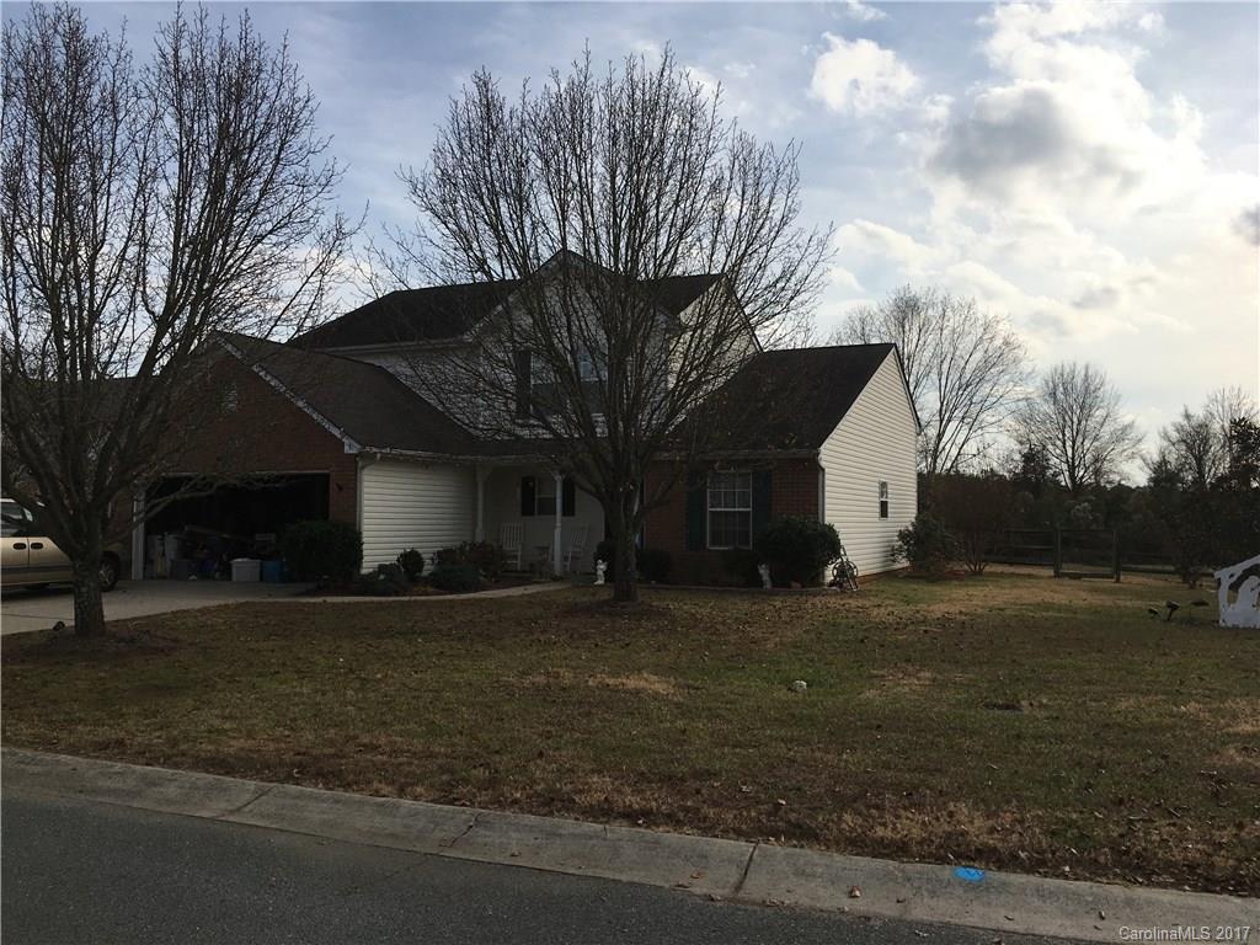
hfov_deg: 61.7
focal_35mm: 29
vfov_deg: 48.2
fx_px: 1056
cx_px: 630
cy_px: 472
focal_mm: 4.15
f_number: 2.2
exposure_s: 1/2747
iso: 25
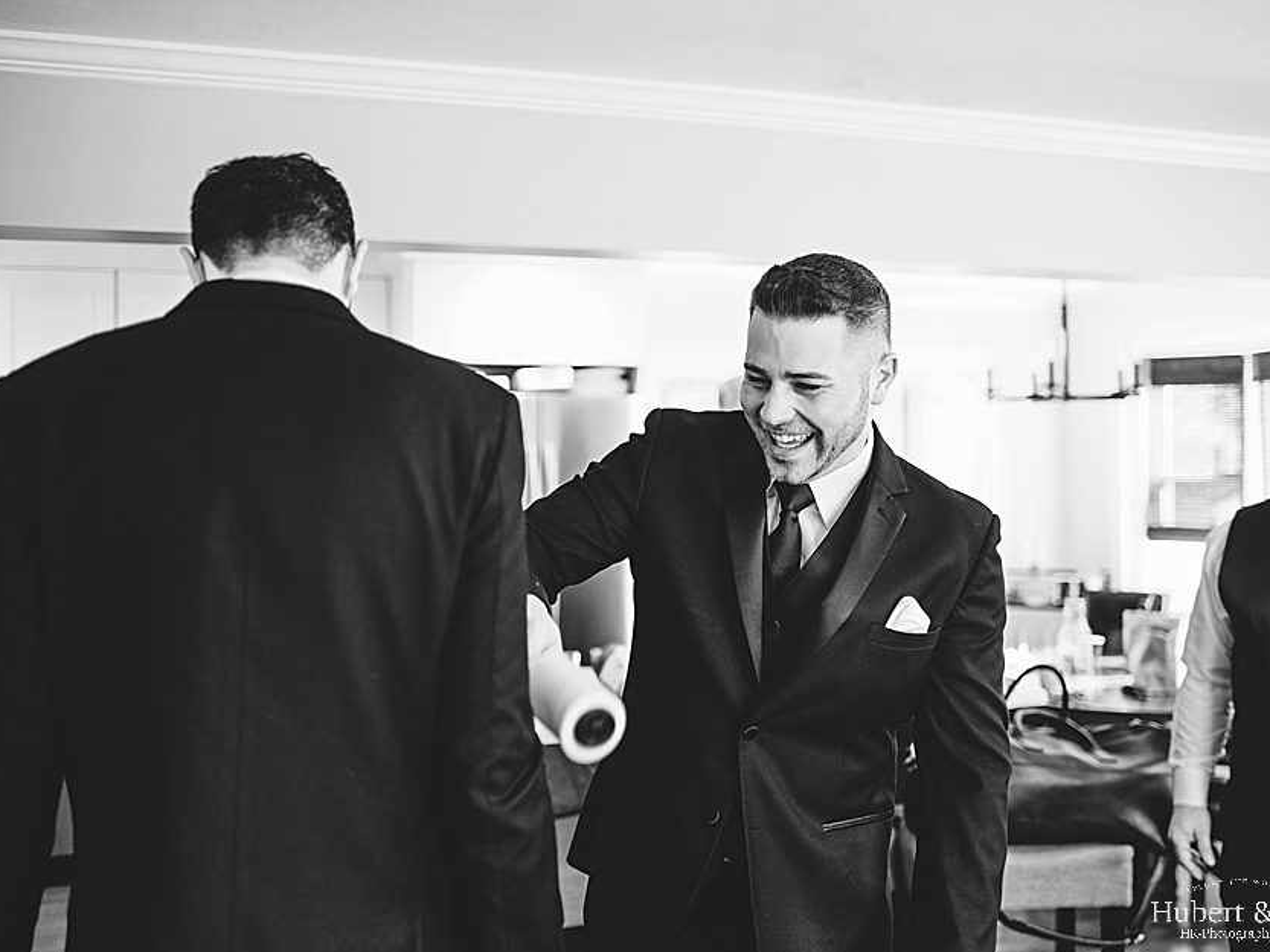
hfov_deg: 49.0
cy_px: 477
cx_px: 636
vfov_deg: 37.7
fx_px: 1394
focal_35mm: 38
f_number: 1.8
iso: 500
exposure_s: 1/200
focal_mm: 35
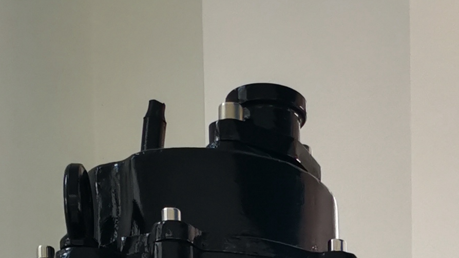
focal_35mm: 120
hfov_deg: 17.6
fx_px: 1461
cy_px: 923
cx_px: 413
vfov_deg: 7.8
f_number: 1.8
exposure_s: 1/50
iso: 250
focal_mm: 5.58
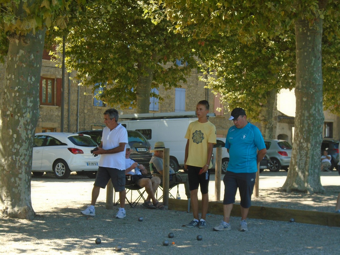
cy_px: 128
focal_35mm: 79
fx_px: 776
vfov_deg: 18.7
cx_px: 170
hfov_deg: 24.7
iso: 100
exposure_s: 1/125
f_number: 6.1
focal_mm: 14
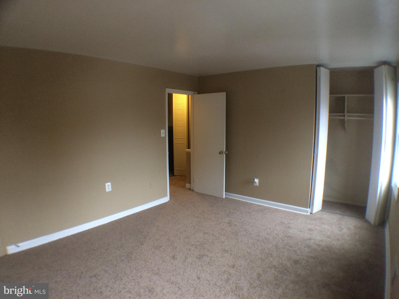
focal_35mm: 29
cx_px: 200
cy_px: 150
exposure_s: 1/30
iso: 200
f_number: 2.2
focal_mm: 4.15
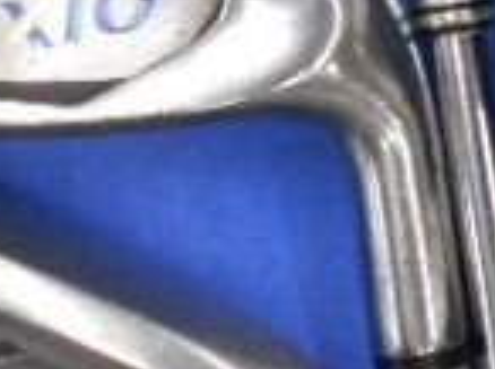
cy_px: -7
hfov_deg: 16.9
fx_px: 1627
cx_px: 488
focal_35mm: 114
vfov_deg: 12.8
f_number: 3.2
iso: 200
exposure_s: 1/30
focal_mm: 4.6
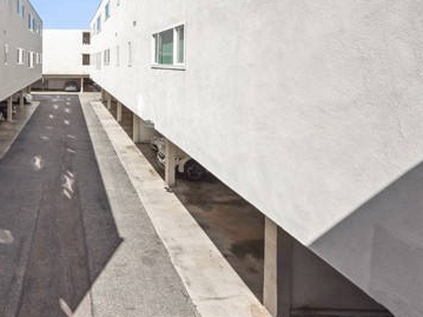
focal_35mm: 24
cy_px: 93
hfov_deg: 63.5
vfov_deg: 55.0
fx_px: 293
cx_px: 68
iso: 100
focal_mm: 14
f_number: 9
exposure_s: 1/200
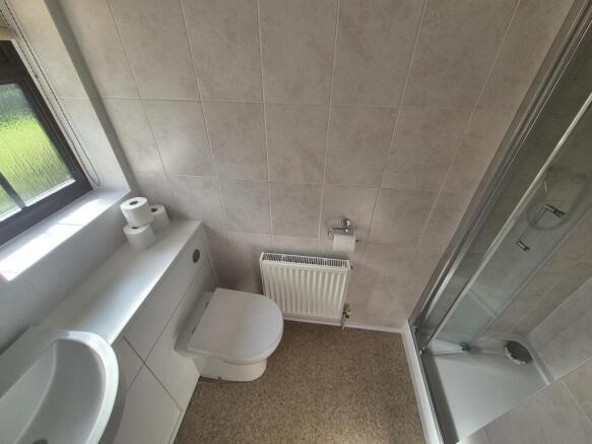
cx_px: 296
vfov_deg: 89.9
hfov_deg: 106.2
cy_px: 222
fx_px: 222
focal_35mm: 13
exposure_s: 1/351
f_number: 2.2
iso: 50
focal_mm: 2.2
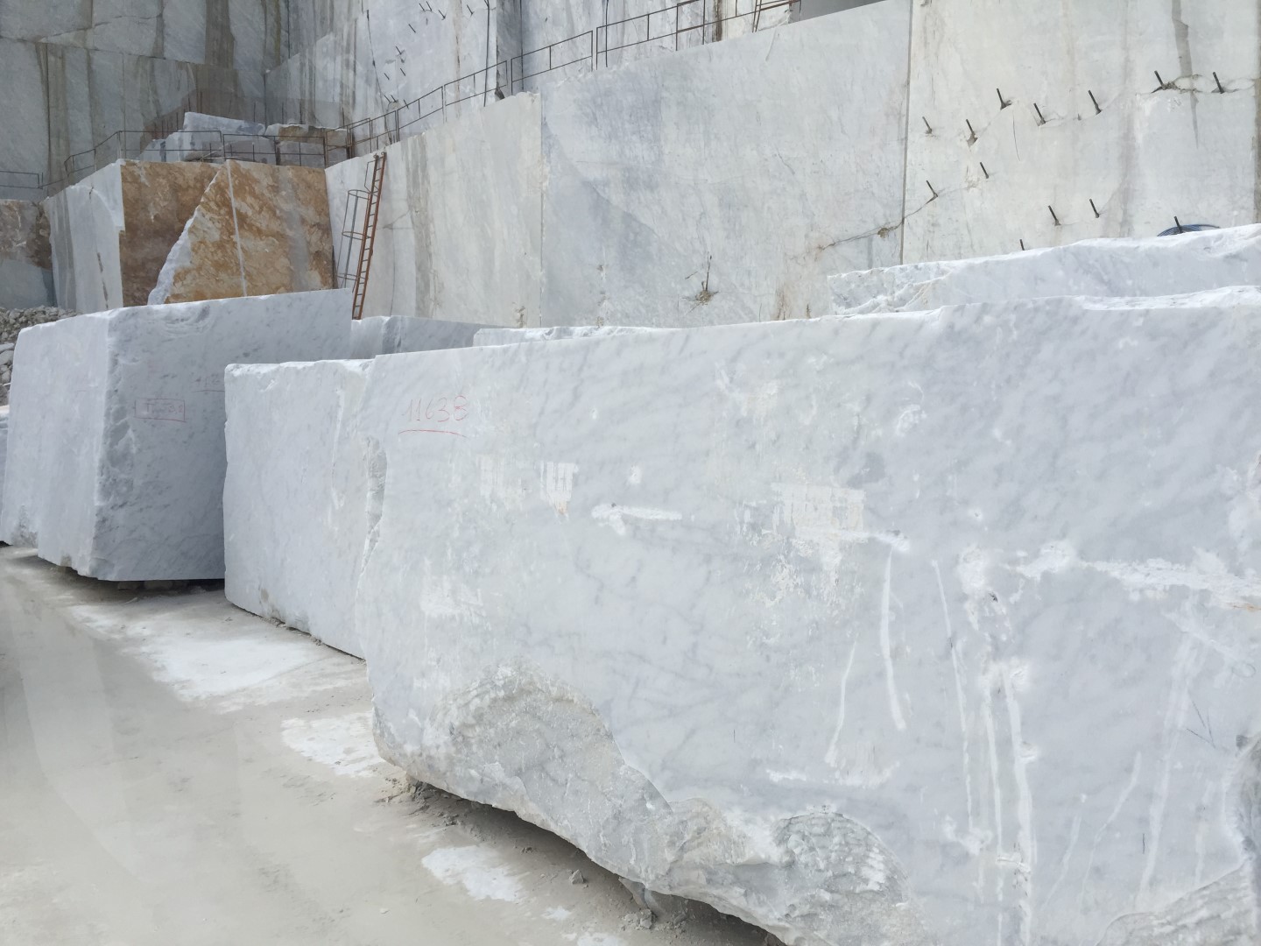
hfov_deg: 61.7
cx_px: 630
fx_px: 1056
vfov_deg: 48.2
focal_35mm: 29
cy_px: 473
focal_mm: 4.15
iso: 32
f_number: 2.2
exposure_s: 1/942
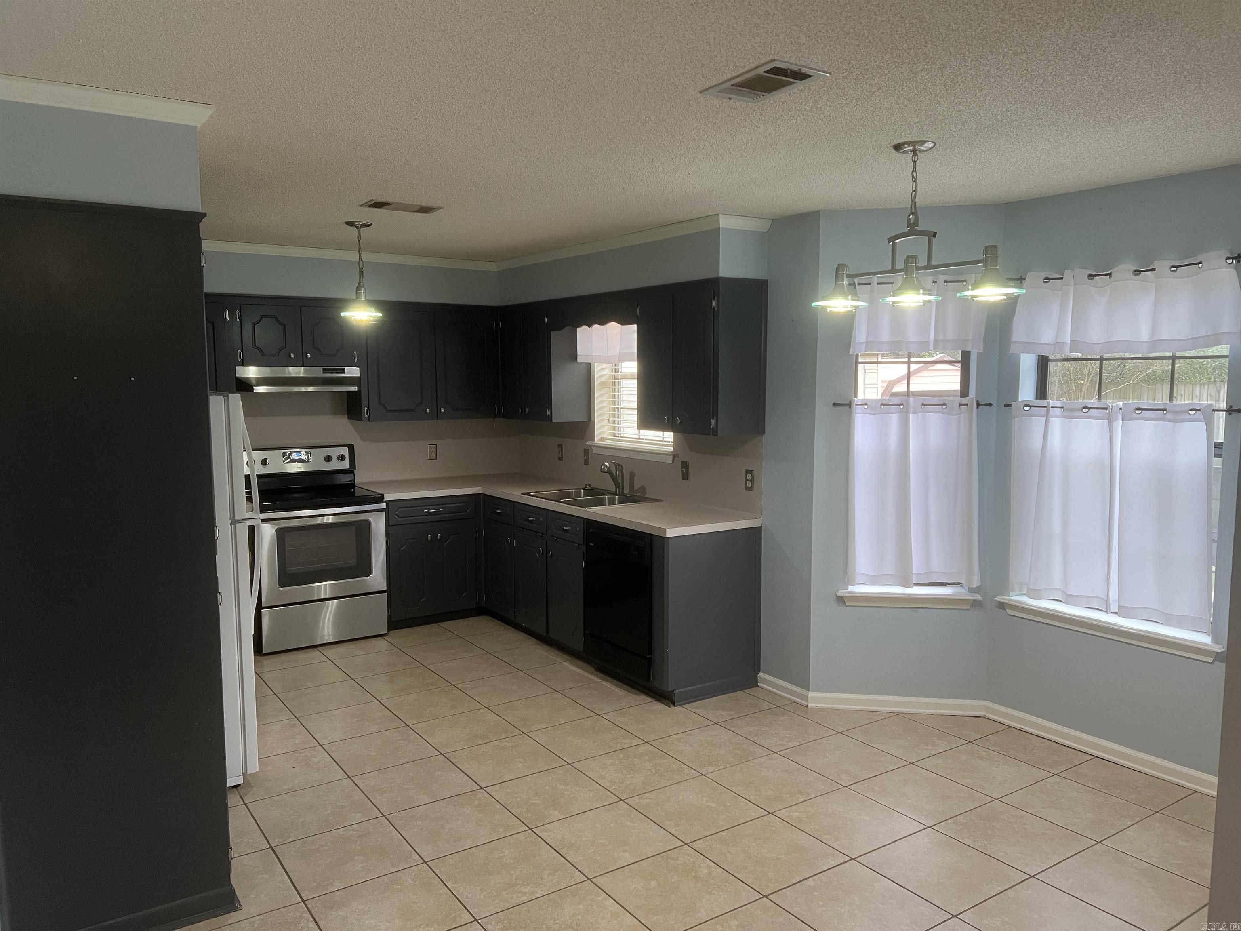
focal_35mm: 26
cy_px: 466
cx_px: 620
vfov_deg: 53.1
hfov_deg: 67.3
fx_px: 932
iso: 125
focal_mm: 5.7
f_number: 1.5
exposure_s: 1/60
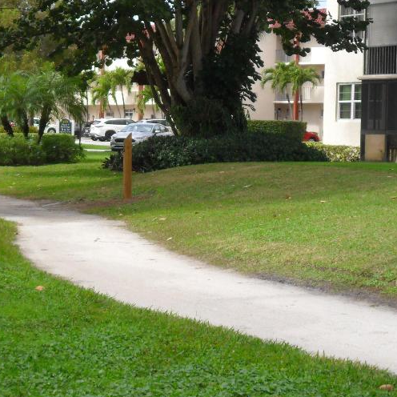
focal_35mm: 135
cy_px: 178
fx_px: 1752
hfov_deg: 12.8
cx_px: 30
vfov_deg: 12.9
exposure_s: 1/350
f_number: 3.9
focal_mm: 13.2
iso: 100
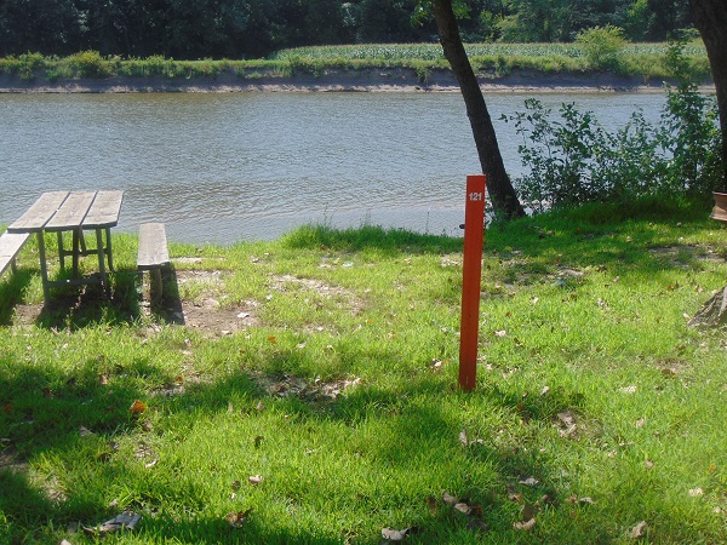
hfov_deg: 44.8
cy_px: 272
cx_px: 364
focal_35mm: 42
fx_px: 882
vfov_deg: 34.3
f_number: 3.3
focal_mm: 7.6
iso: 80
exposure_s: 1/640
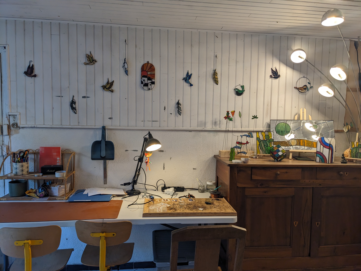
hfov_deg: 65.3
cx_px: 180
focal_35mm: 27
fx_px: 282
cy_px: 136
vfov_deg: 51.4
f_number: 1.73
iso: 80
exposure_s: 1/99.9
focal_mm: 4.38
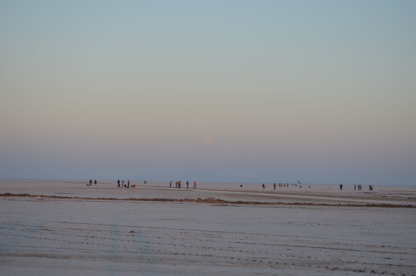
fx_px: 899
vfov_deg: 17.4
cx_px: 208
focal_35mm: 78
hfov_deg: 26.0
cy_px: 138
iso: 200
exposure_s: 1/200
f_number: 7.1
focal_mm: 52
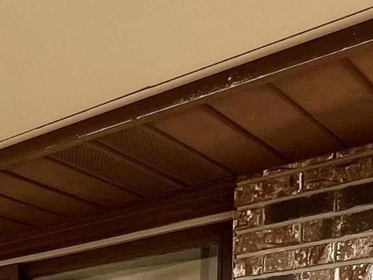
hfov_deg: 25.6
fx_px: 733
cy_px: 502
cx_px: -76
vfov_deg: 17.5
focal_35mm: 68
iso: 32
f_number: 1.8
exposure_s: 1/253
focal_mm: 1.57
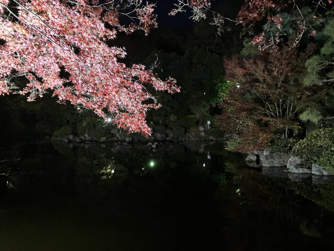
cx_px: 167
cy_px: 126
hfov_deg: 63.4
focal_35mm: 28
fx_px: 270
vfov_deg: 49.7
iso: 1250
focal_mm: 3.99
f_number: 1.8
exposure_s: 1/17
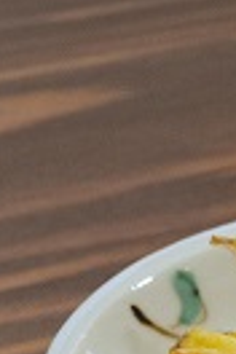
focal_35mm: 638
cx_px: 764
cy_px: 323
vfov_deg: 3.2
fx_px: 6273
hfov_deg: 2.1
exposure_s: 1/10
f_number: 8
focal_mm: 105
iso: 1600
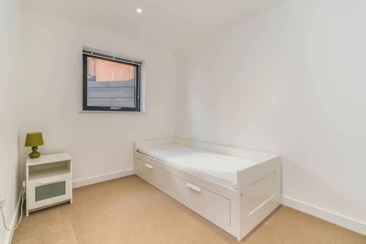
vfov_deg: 73.8
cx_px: 183
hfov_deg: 96.7
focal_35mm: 16
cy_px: 122
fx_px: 163
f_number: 10
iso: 125
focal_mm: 16
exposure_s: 1/8
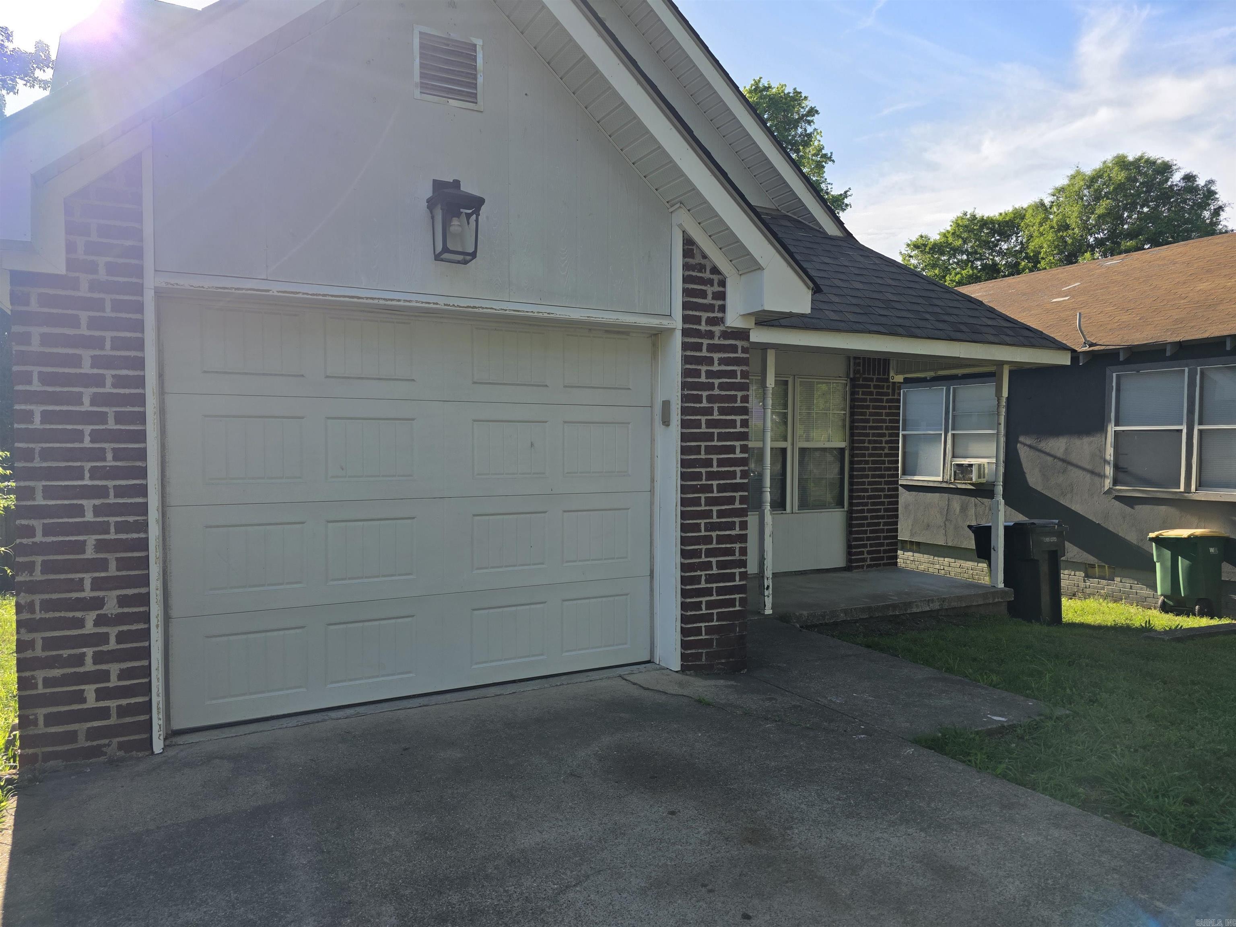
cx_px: 618
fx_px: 821
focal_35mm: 23
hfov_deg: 73.9
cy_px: 464
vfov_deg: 58.9
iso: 80
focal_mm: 6.3
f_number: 1.7
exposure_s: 1/3569
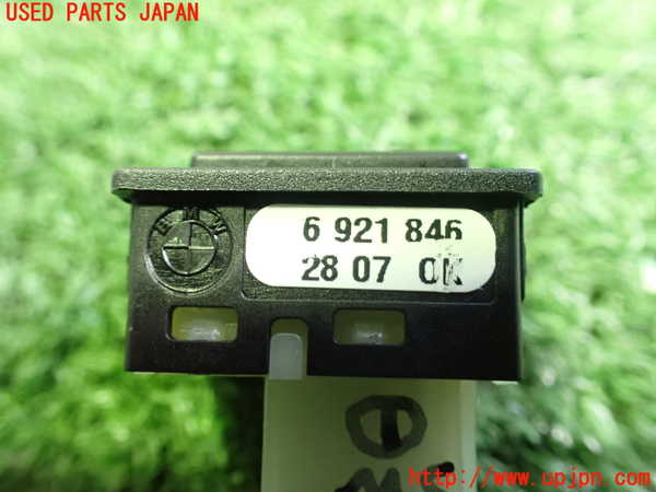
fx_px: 569
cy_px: 246
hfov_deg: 60.0
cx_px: 328
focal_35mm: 30
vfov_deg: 46.8
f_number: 2.3
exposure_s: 1/30
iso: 1250
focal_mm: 5.4
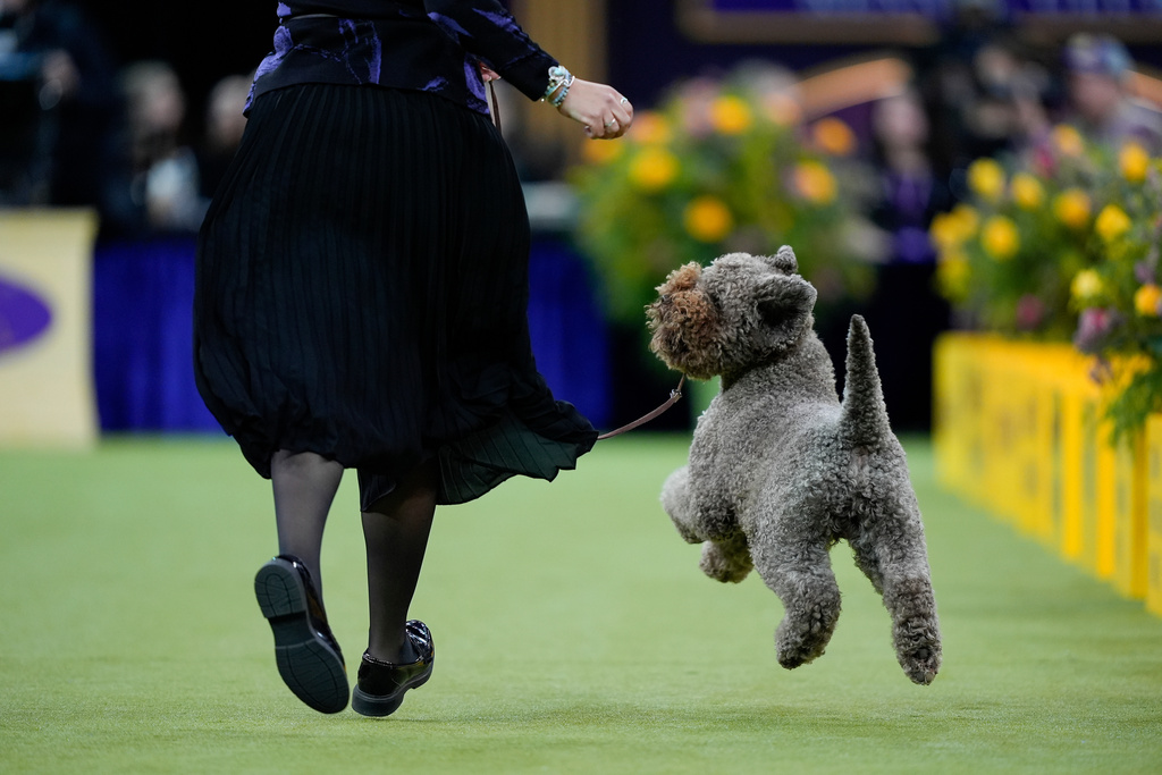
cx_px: 581
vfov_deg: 3.4
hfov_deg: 5.2
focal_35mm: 400
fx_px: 12912
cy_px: 388
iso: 2000
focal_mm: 400
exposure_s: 1/1250
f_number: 2.8
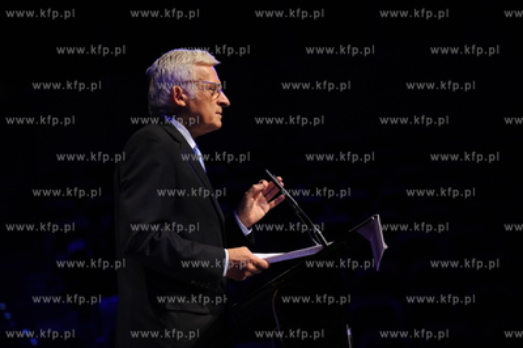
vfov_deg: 11.4
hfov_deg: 17.1
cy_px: 174
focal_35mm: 120
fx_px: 1742
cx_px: 262
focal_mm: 120
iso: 800
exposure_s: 1/125
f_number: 4
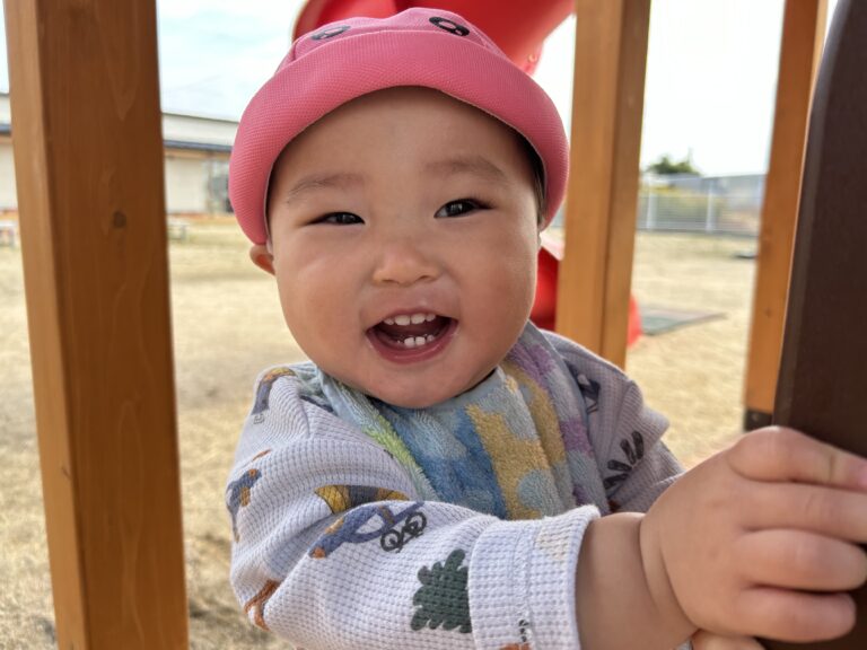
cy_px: 325
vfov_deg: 53.1
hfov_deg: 67.3
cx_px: 434
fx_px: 651
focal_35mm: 26
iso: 50
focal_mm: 5.7
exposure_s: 1/471
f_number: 1.5
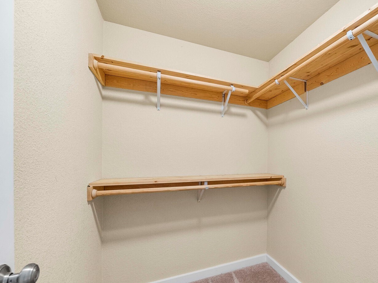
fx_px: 175
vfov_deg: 77.3
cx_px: 241
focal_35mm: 16
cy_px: 169
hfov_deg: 92.1
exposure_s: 1/60
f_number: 7.1
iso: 1000
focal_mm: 12
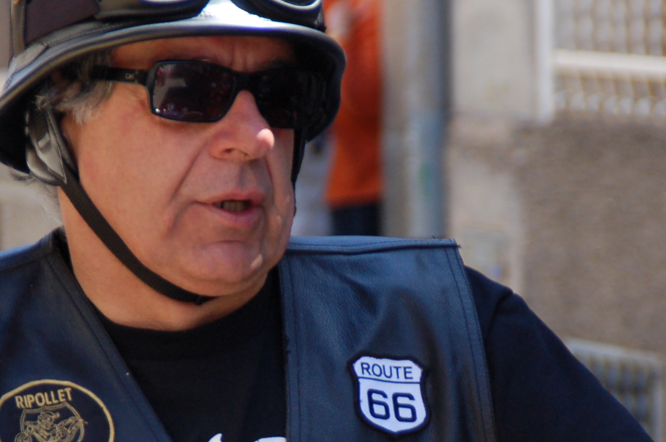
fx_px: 6972
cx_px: 369
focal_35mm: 377
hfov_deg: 5.5
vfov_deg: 3.6
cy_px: 470
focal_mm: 105
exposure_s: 1/350
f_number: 6
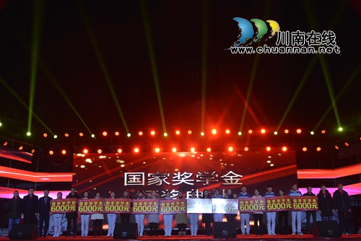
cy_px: 120
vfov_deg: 37.9
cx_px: 180
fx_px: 351
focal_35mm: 35
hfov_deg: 54.4
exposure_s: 1/200
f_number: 6.3
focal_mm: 35
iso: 1250
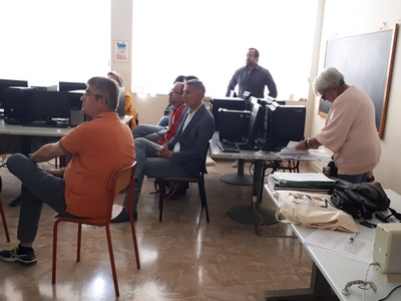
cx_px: 200
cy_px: 150
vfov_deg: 51.4
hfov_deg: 65.3
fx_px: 313
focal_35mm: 27
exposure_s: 1/17
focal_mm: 3.6
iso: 200
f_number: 1.9
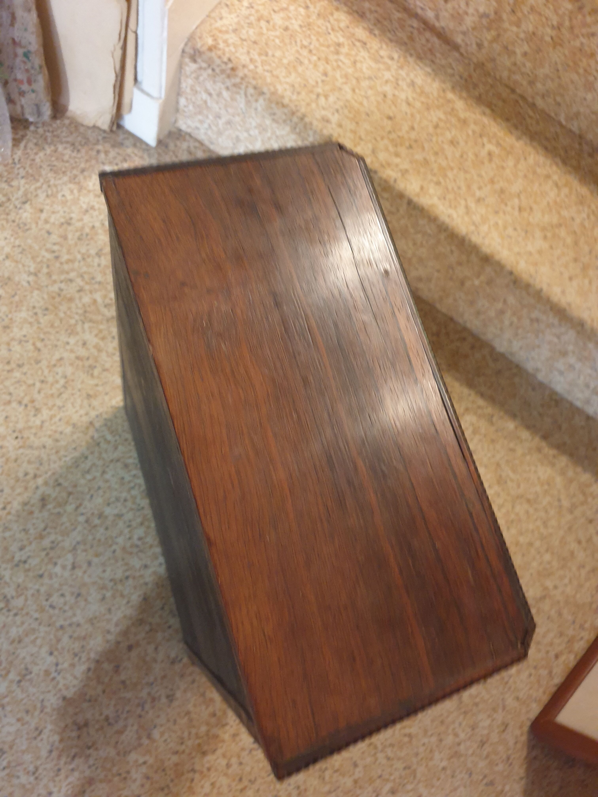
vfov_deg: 67.3
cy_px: 398
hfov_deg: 53.1
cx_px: 299
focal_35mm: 26
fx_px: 599
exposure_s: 1/11
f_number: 1.5
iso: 250
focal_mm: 4.3
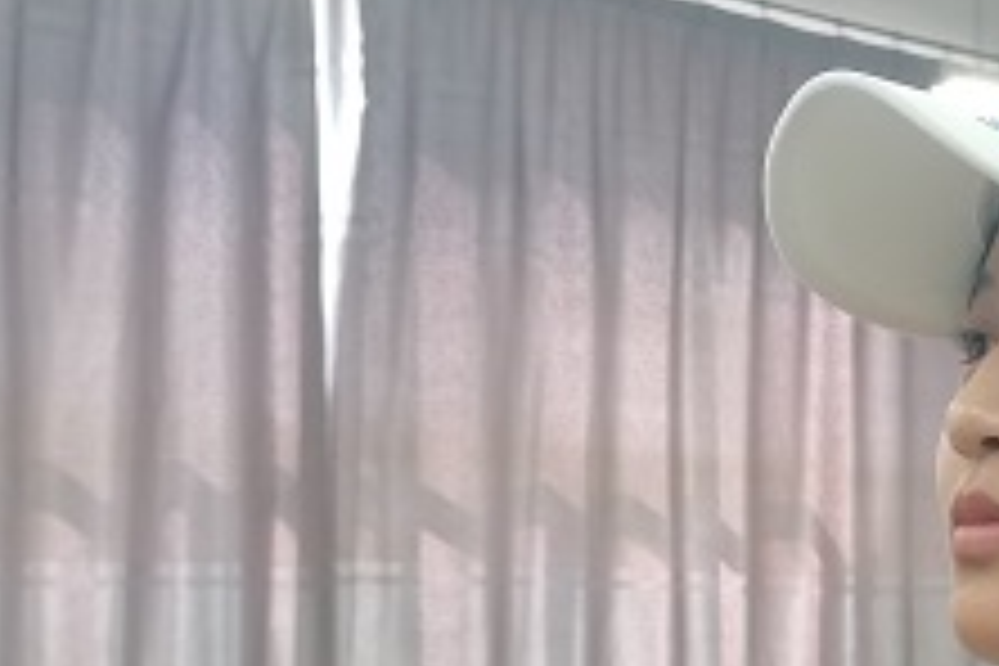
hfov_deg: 24.5
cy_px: 675
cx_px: 1062
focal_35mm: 78
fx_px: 2164
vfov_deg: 17.1
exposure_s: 1/50
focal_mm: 5.58
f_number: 1.8
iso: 250
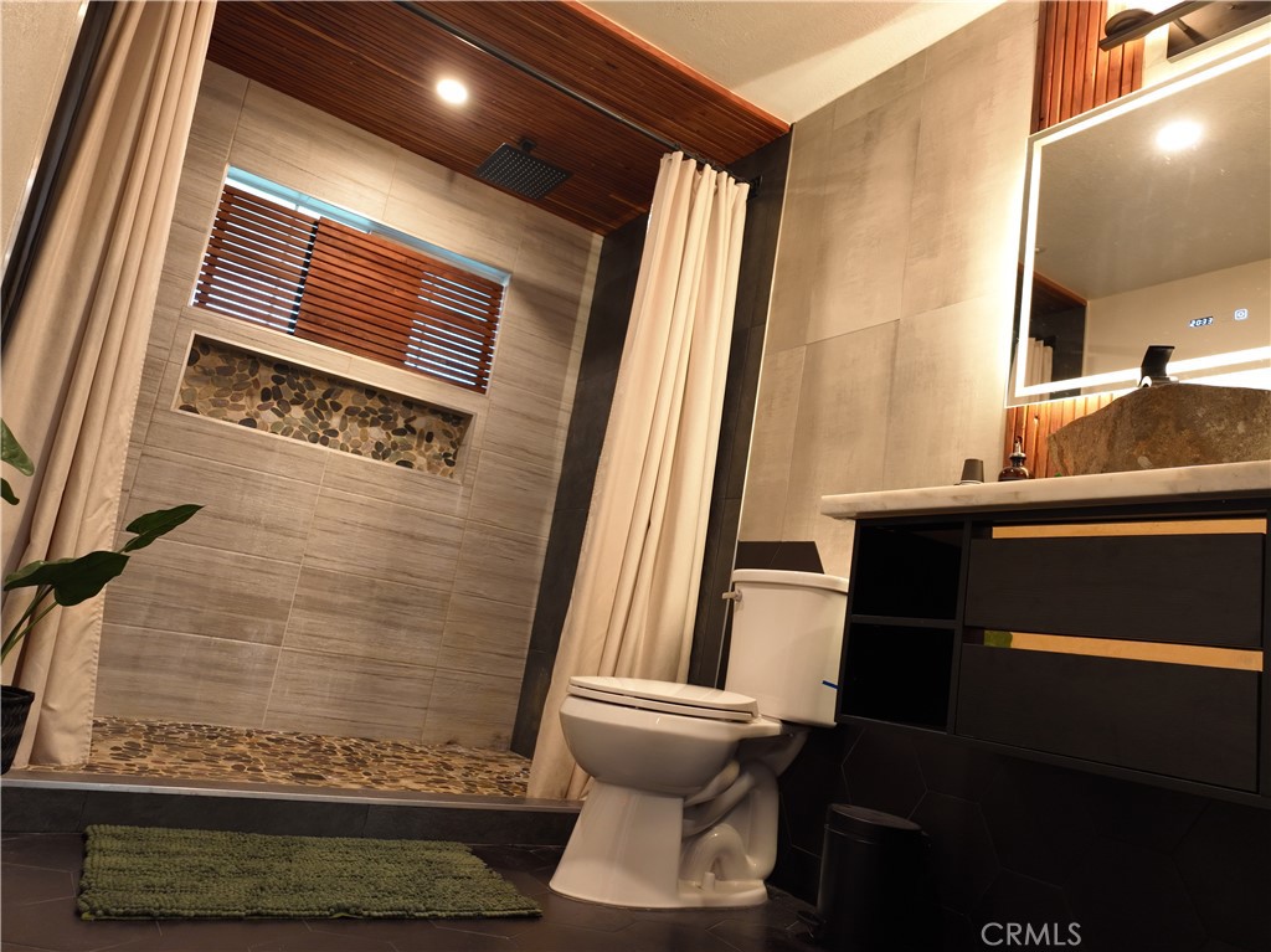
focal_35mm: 24
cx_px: 636
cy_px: 476
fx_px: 881
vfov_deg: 56.8
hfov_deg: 71.6
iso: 230
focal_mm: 12.29
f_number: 2.8
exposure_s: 1/15
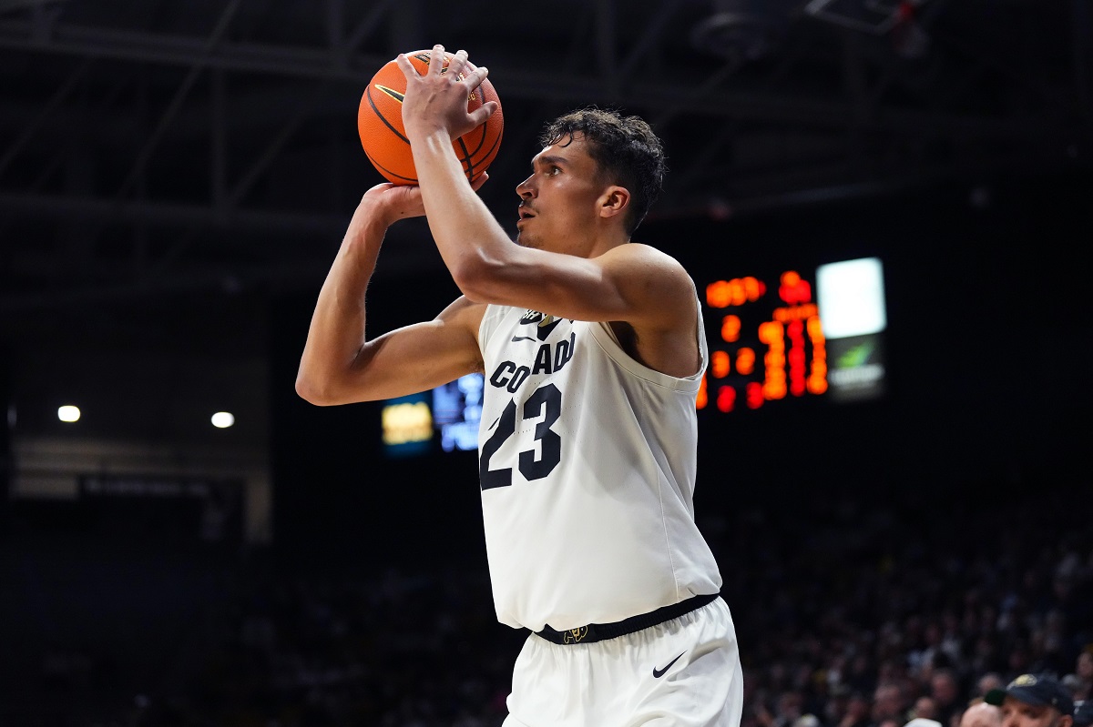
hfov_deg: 28.9
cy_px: 364
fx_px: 2124
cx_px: 546
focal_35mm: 70
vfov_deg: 19.4
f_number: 3.2
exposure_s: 1/2500
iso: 8000
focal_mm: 70
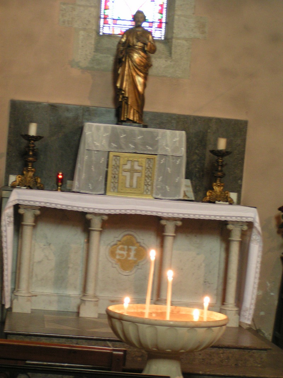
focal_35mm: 99
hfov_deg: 14.9
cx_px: 142
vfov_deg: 19.8
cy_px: 189
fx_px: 1079
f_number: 3.5
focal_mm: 15.2
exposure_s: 1/2.5
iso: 200
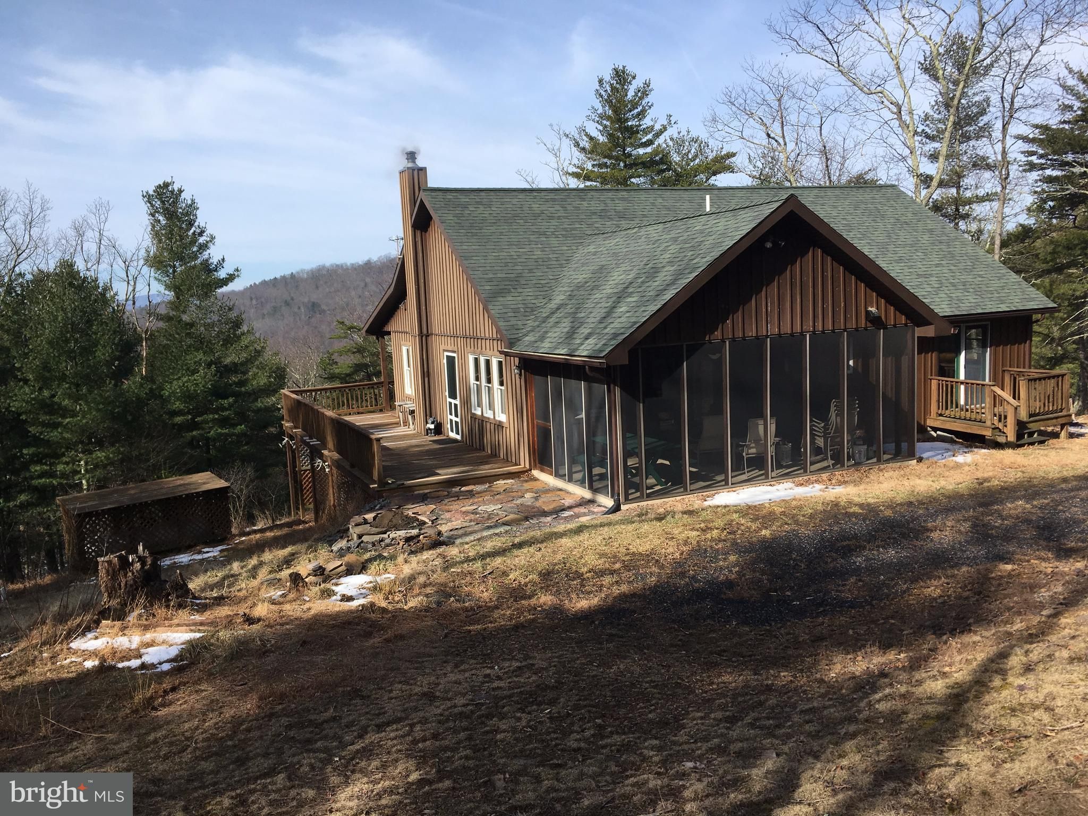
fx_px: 911
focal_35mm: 29
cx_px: 544
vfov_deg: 48.2
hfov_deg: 61.7
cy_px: 408
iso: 25
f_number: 2.2
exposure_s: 1/1538
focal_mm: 4.15
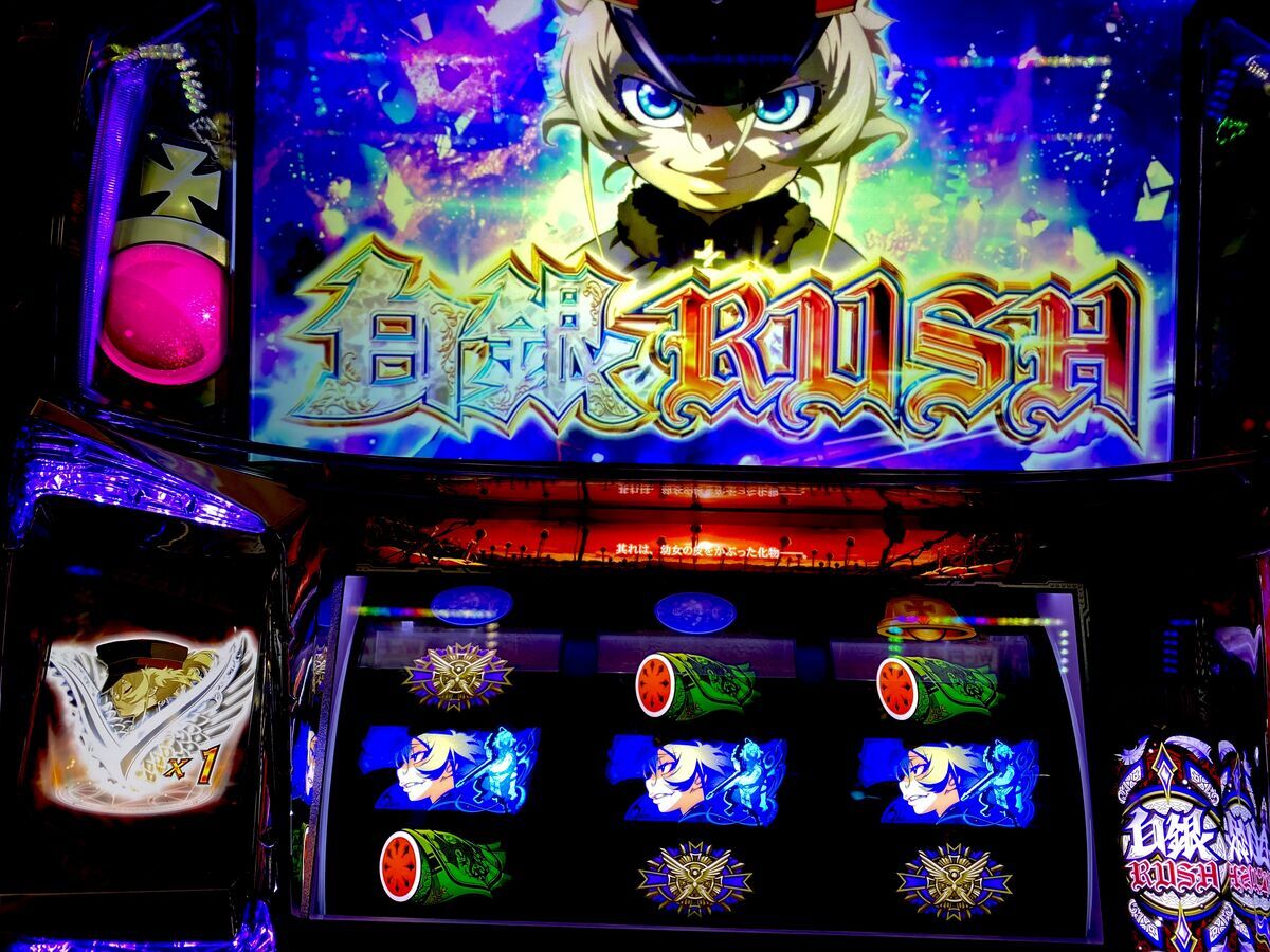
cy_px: 476
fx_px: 954
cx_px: 635
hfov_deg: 67.3
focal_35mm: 26
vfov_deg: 53.1
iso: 50
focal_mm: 4.25
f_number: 1.8
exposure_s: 1/128
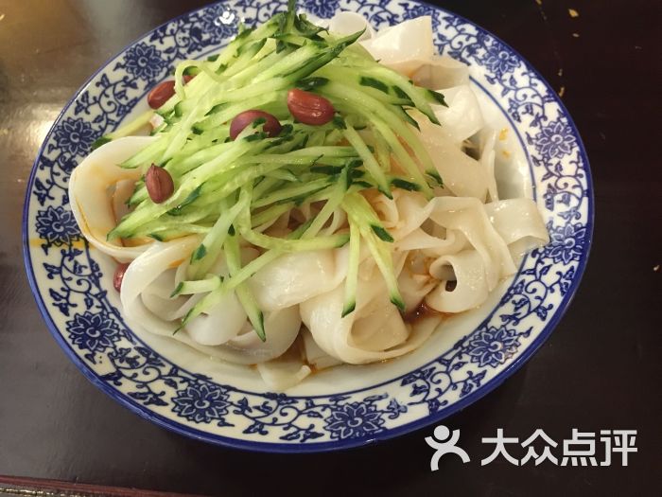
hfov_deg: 61.7
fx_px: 555
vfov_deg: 48.2
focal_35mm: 29
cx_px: 331
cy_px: 248
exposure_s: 1/17
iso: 200
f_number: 2.2
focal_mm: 4.15
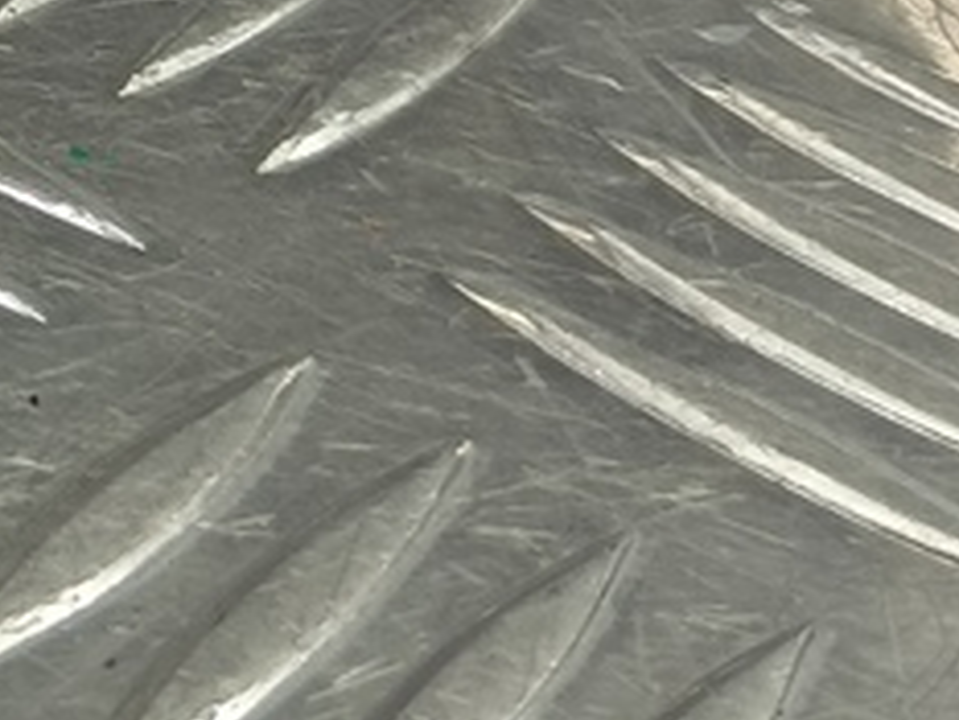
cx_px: -975
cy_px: -592
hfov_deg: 15.4
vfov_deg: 13.2
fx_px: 2800
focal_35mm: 101
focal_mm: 4.11
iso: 100
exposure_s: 1/50
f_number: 1.6
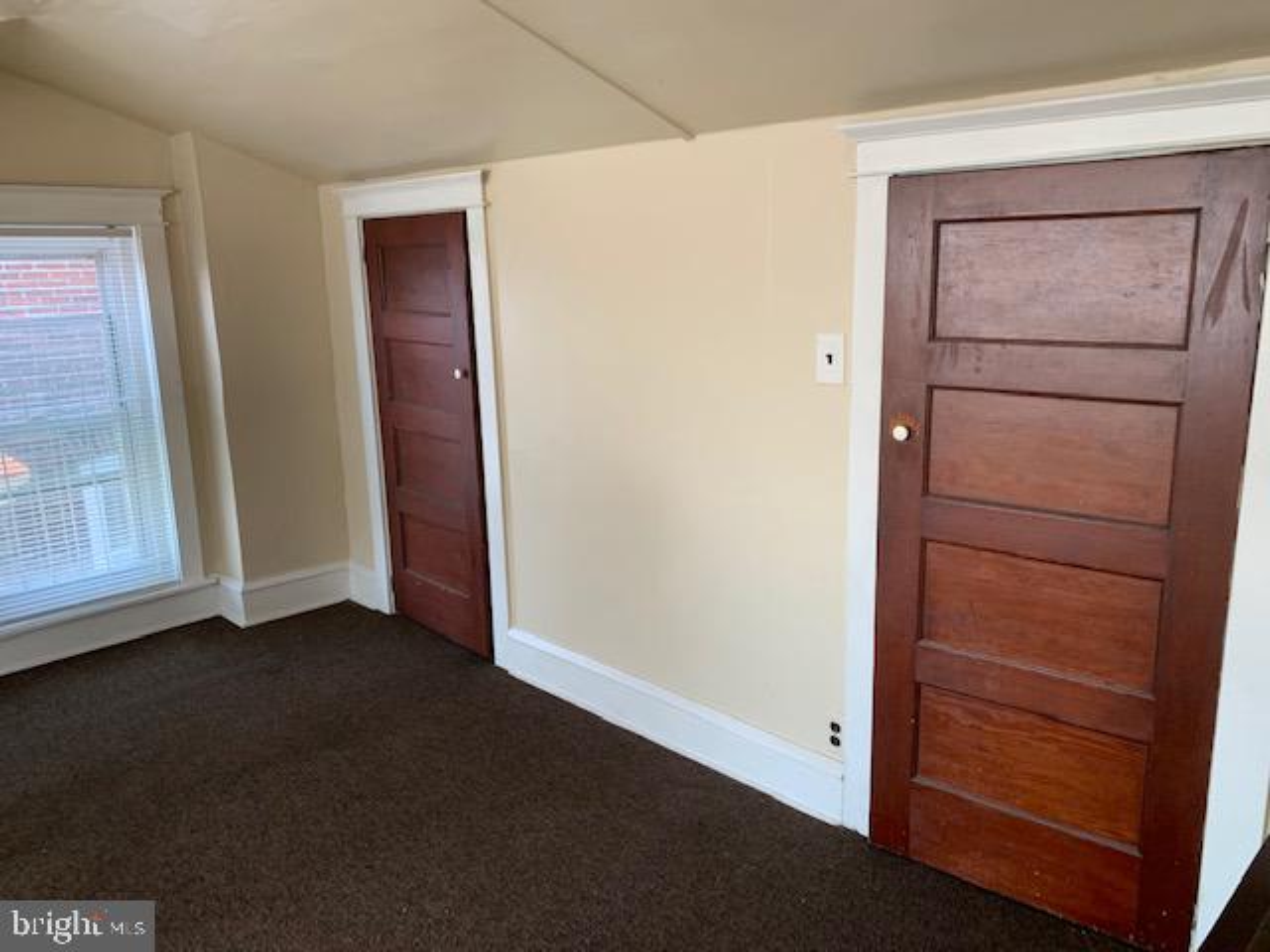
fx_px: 954
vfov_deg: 53.1
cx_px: 635
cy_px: 476
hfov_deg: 67.3
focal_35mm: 26
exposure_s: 1/121
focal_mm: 4.25
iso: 80
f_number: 1.8
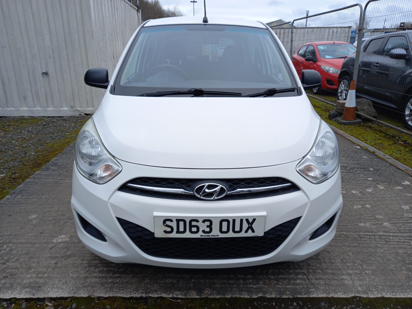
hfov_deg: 69.4
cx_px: 206
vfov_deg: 54.9
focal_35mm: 25
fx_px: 298
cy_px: 154
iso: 25
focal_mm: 4.6
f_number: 2
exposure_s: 1/397
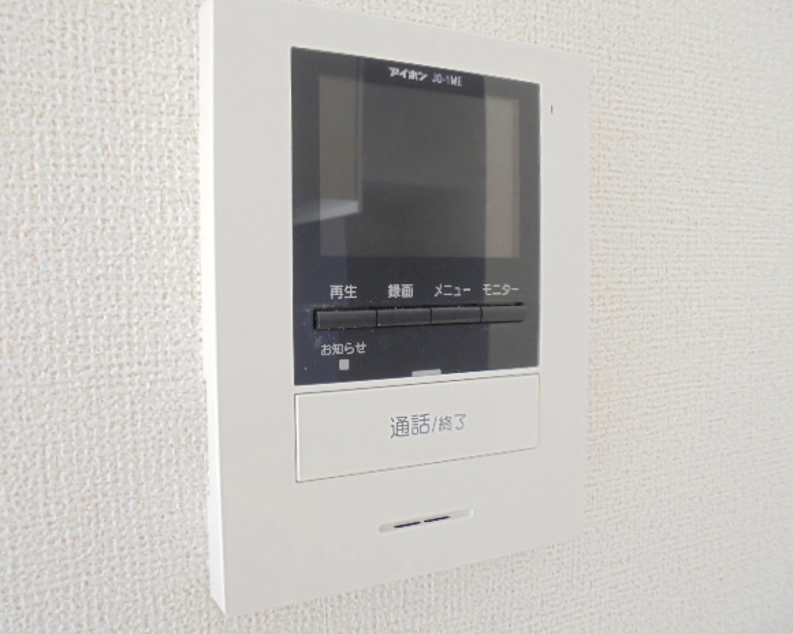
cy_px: 313
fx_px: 657
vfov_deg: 51.5
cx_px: 357
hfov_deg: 62.1
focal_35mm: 28
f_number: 3.5
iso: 160
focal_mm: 4.6
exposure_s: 1/30
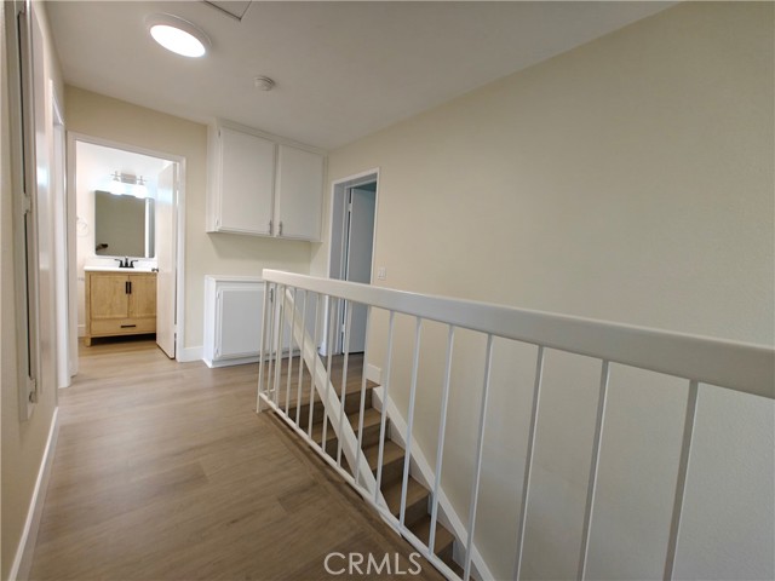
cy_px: 290
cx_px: 388
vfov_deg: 85.7
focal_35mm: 14
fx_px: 313
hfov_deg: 102.1
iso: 200
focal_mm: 2.59
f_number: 2.2
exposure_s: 1/60
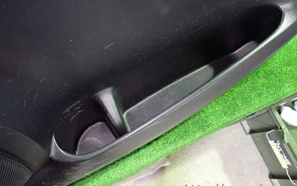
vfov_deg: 45.9
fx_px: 219
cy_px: 82
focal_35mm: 27
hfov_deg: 68.4
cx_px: 148
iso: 800
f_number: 2
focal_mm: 4.5
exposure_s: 1/15
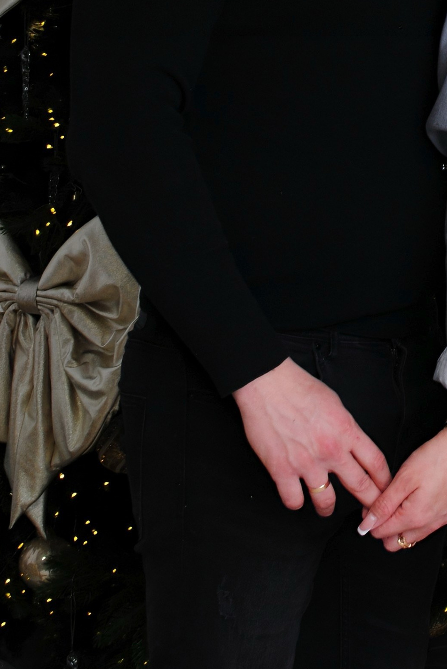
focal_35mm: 118
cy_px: -12
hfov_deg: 11.5
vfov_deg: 16.9
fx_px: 2192
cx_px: 506
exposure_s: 1/80
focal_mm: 30
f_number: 7.1
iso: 400
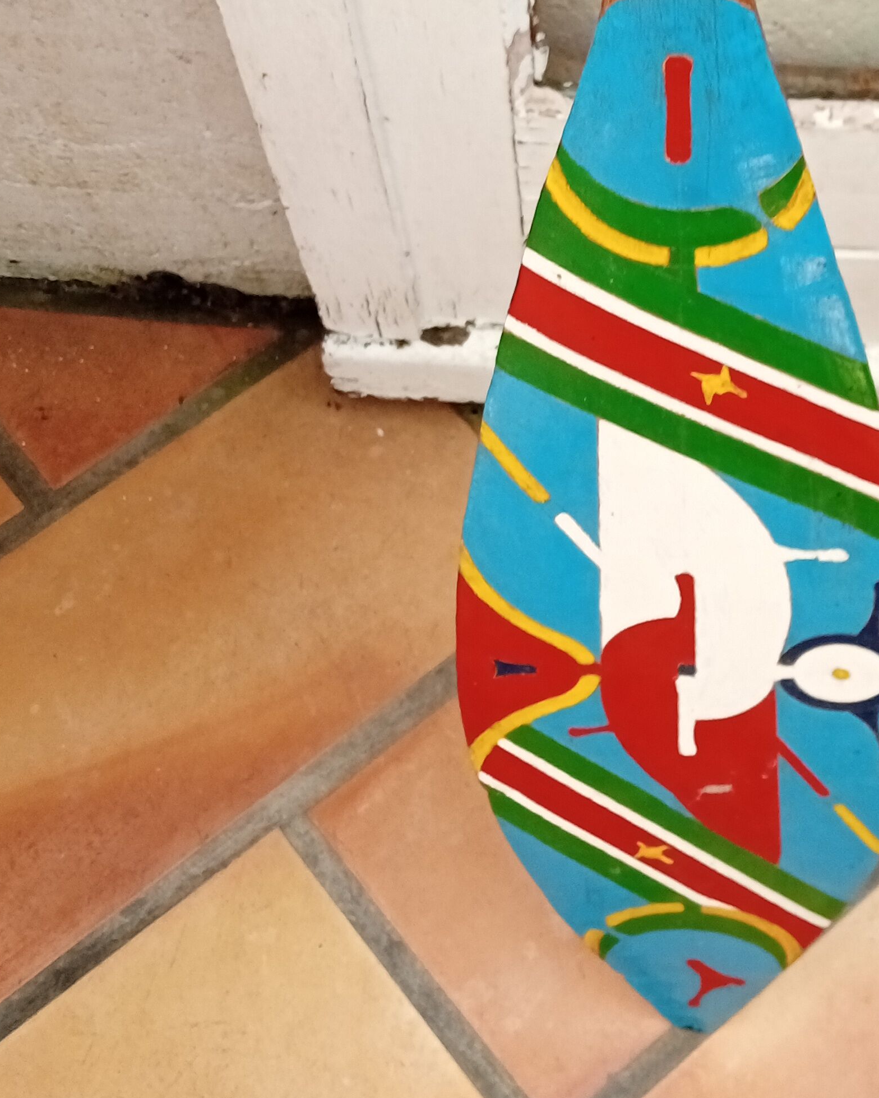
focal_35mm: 58
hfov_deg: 26.0
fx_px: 1886
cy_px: 456
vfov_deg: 32.4
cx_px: 607
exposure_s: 1/50
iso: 136
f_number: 1.8
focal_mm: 3.57
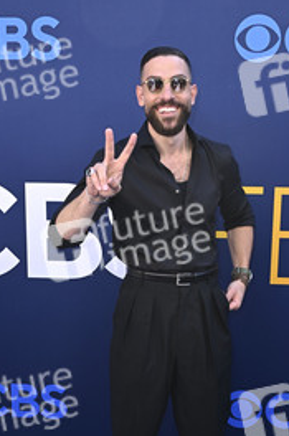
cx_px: 173
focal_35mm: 44
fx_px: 532
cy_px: 325
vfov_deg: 43.2
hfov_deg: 30.3
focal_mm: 29
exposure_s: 1/200
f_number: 6.3
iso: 320
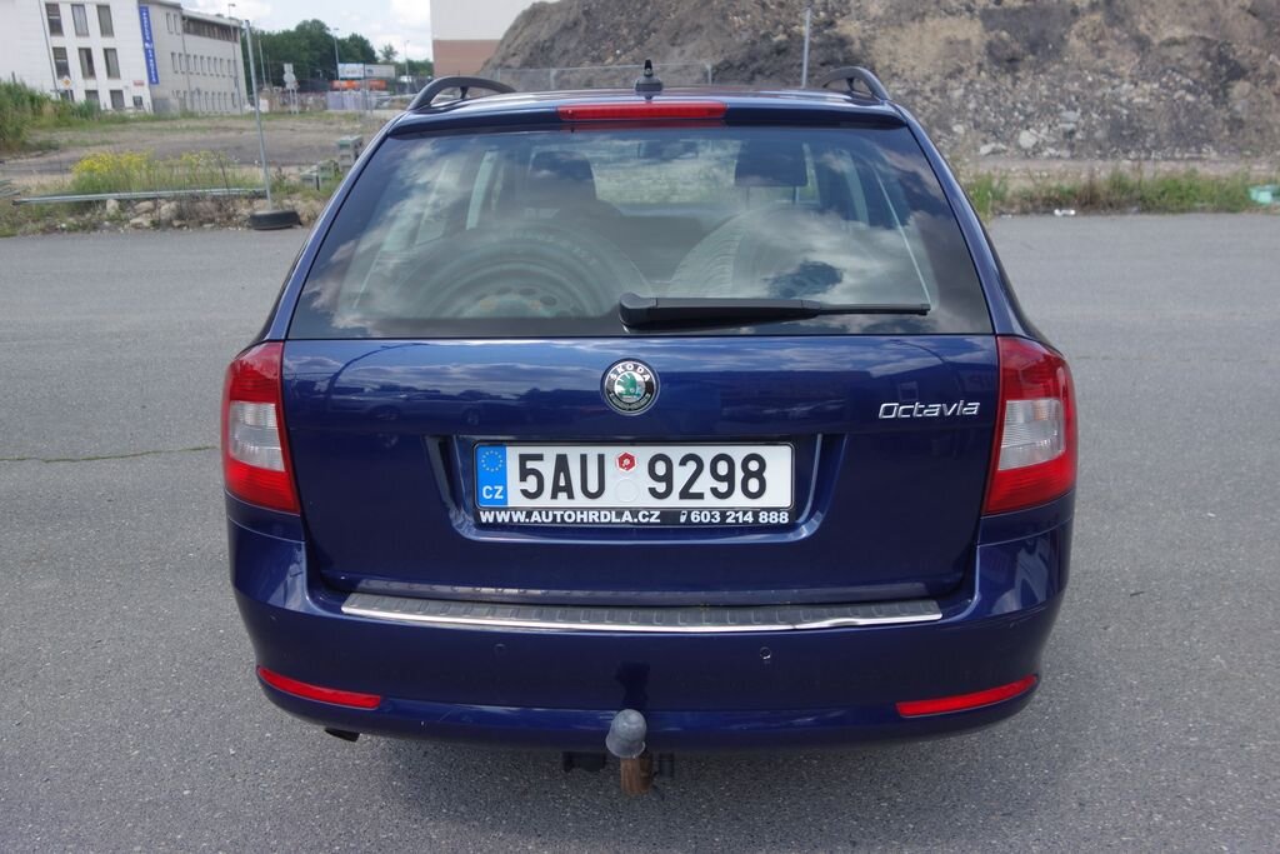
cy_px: 427
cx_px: 640
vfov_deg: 46.4
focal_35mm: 28
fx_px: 996
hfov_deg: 65.5
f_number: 2.2
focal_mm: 10.4
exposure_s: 1/1250
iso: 125
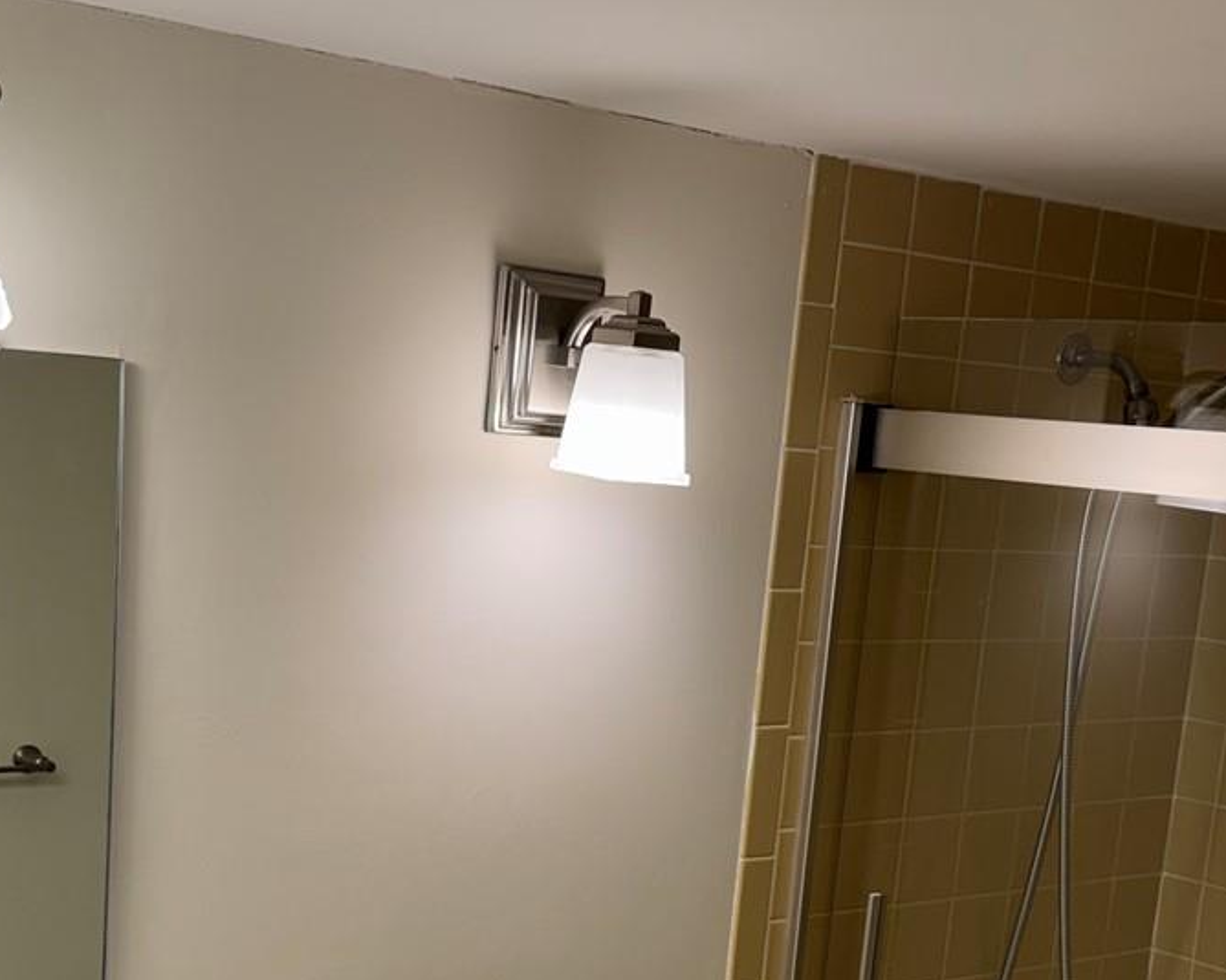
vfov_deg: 26.6
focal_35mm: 56
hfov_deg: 33.6
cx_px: 564
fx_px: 2032
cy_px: 799
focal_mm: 6.76
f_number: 1.78
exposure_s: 1/120
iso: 64
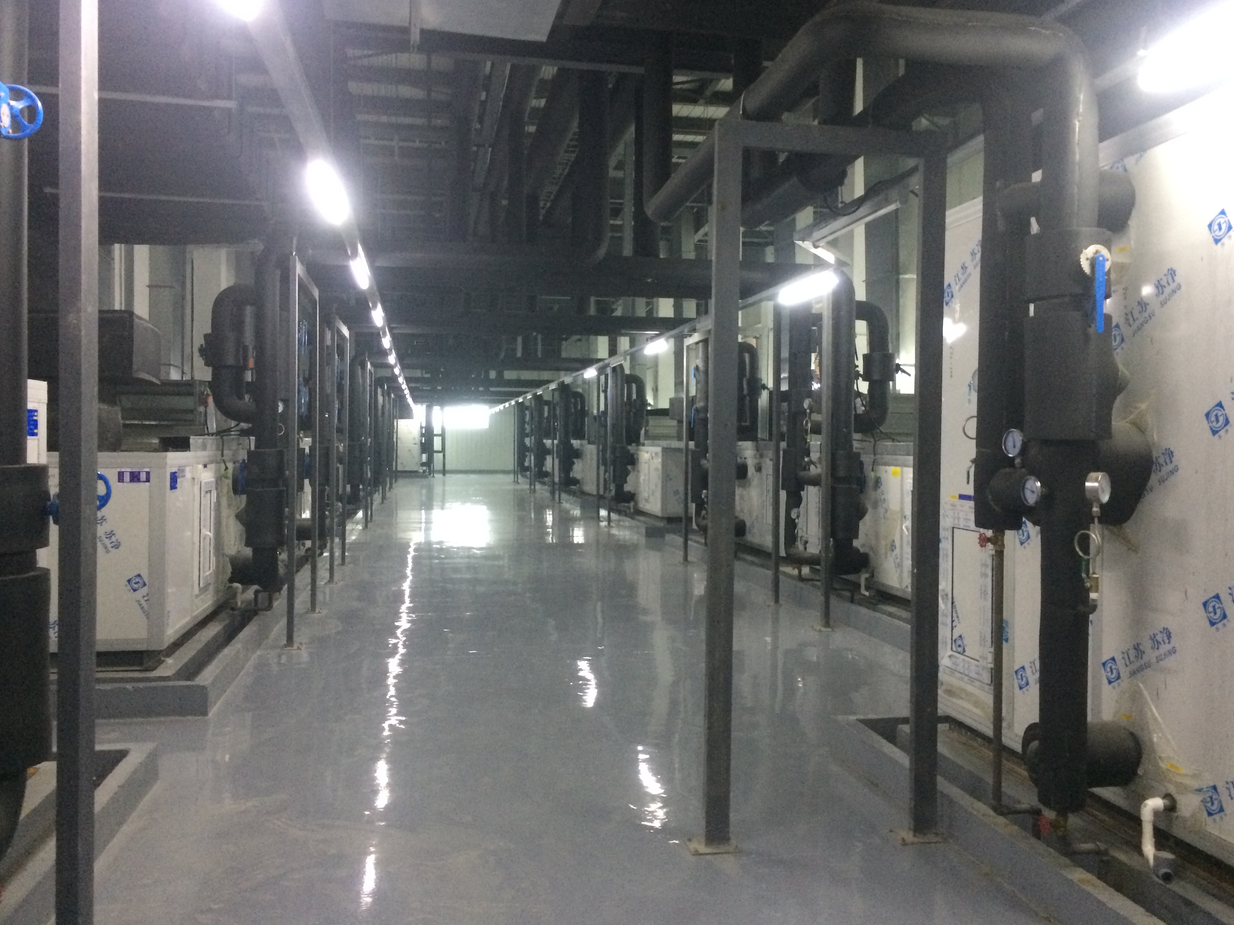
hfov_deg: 60.0
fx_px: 1069
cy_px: 458
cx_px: 624
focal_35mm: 30
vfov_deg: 46.8
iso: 320
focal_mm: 4.15
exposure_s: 1/17
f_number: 2.2
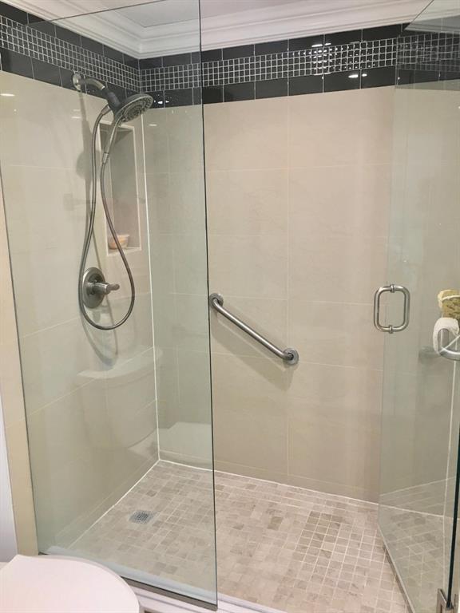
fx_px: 514
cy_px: 306
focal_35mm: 29
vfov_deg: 61.7
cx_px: 230
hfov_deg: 48.2
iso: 80
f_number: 2.2
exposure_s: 1/30
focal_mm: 4.15
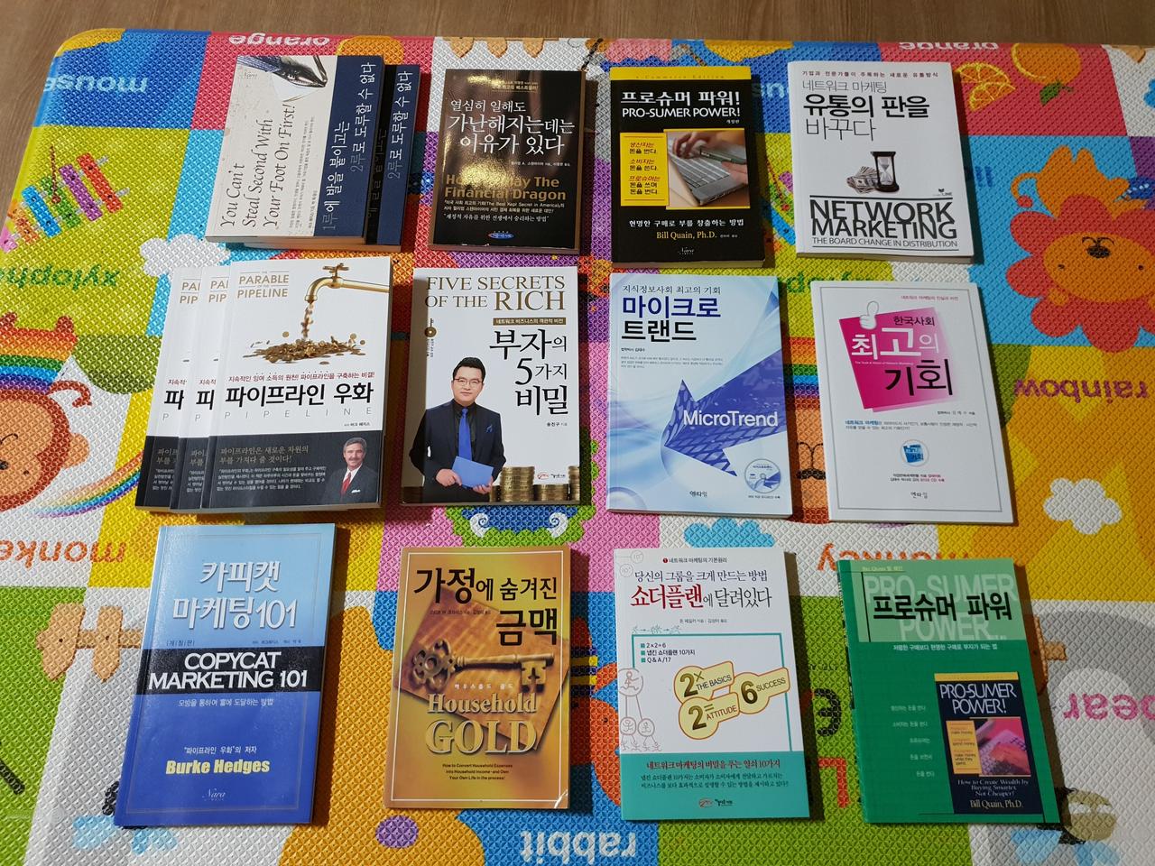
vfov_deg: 53.1
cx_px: 578
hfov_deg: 67.3
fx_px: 868
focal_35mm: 26
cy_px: 433
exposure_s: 1/30
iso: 250
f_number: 1.5
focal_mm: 4.3
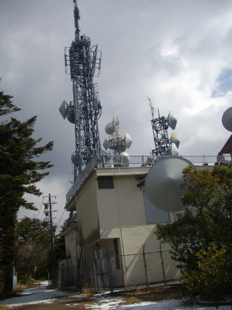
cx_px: 116
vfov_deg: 50.1
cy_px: 155
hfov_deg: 38.7
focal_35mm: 37
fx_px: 331
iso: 100
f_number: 5.6
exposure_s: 1/800
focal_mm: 6.2
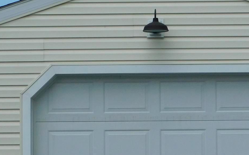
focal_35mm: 166
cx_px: 152
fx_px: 1126
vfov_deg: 7.9
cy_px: 140
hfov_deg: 12.6
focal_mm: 12.6
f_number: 4.3
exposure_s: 1/640
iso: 125
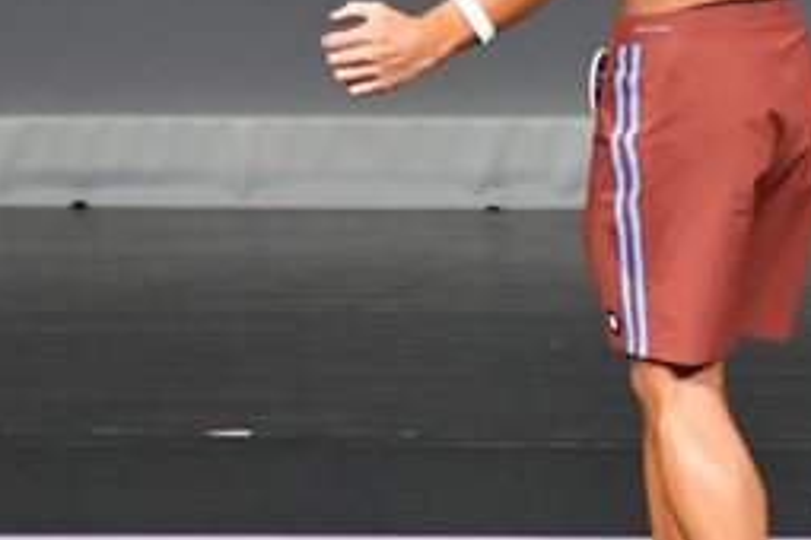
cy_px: 114
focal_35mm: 1050
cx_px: 968
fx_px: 23652
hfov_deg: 2.0
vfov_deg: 1.3
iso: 5000
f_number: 5.6
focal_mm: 230
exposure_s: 1/400
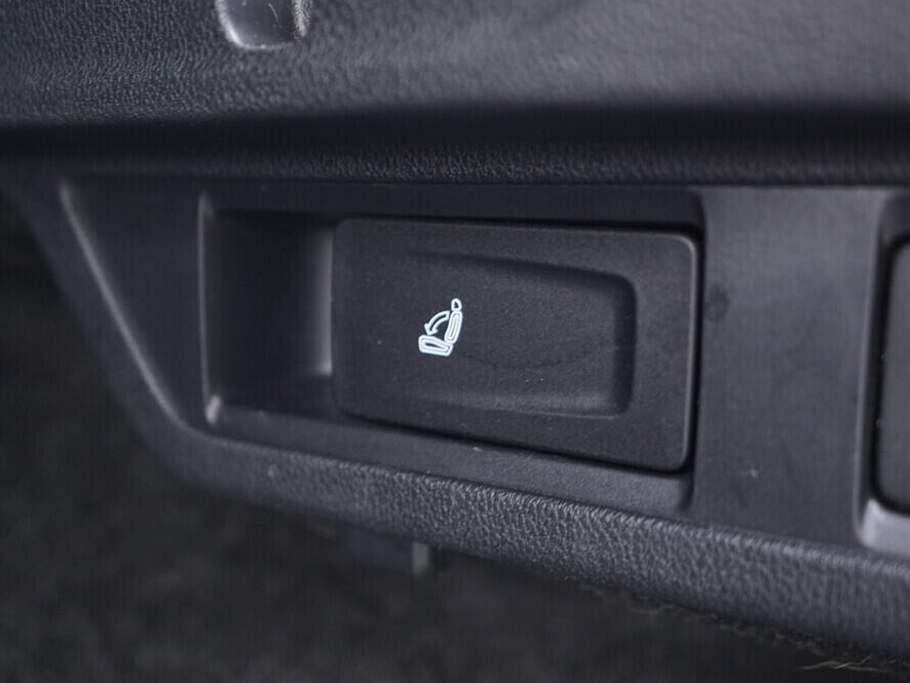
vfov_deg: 36.0
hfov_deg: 46.8
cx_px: 484
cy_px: 349
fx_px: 1052
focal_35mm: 40
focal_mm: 24
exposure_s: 1/40
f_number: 2.8
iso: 1600
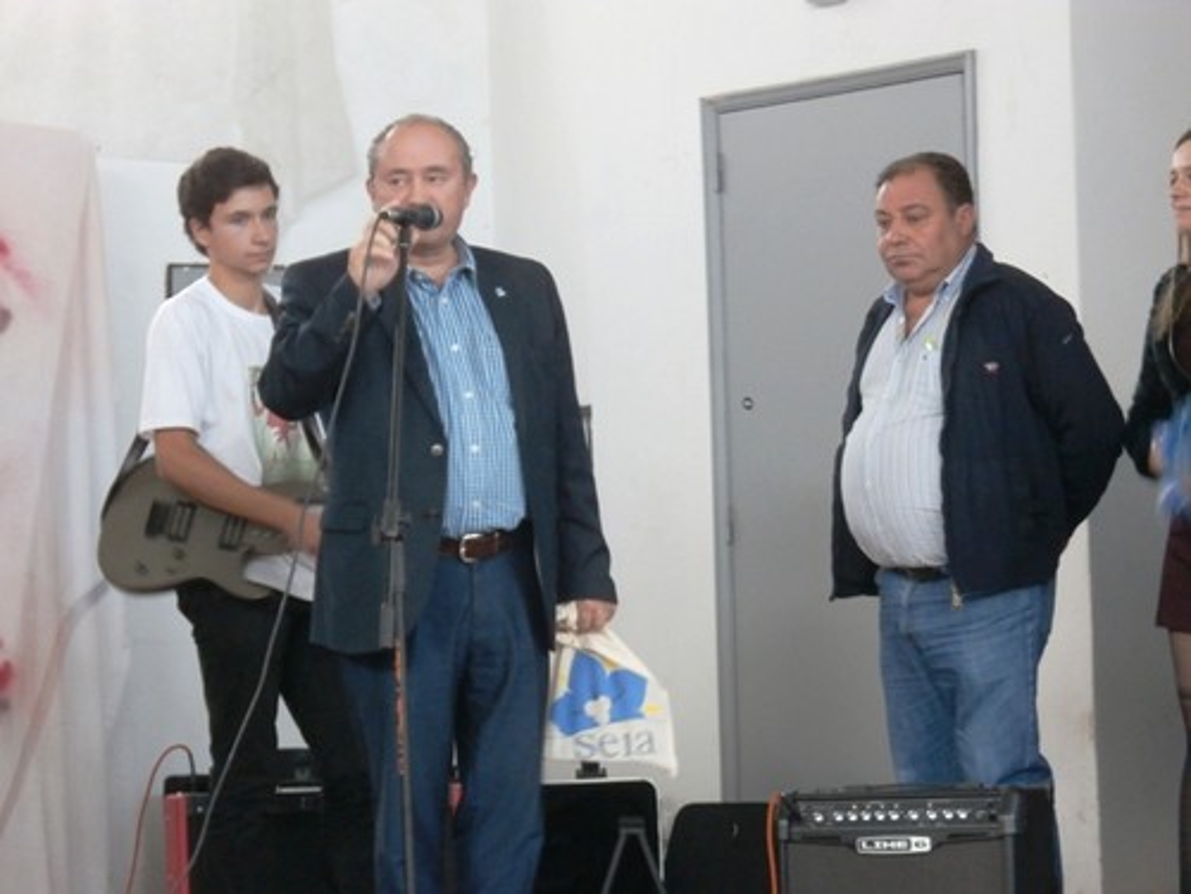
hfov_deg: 16.8
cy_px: 447
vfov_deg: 12.7
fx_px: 4026
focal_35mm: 117
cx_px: 596
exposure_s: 1/15
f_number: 5.1
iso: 400
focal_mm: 20.86
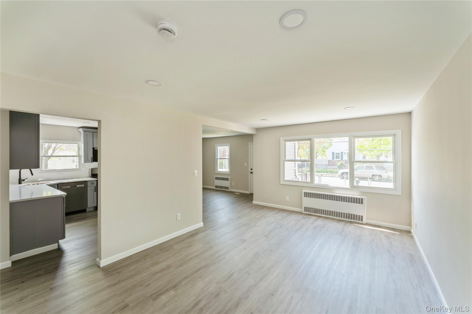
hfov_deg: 104.3
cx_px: 236
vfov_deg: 81.2
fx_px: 184
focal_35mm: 14
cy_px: 157
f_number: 11
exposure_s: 1/3
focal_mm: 14
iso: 100
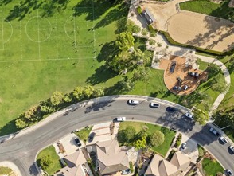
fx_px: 311
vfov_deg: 31.3
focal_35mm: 46
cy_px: 57
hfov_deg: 41.1
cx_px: 137
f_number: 2.8
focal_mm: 8.38
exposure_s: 1/30
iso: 110
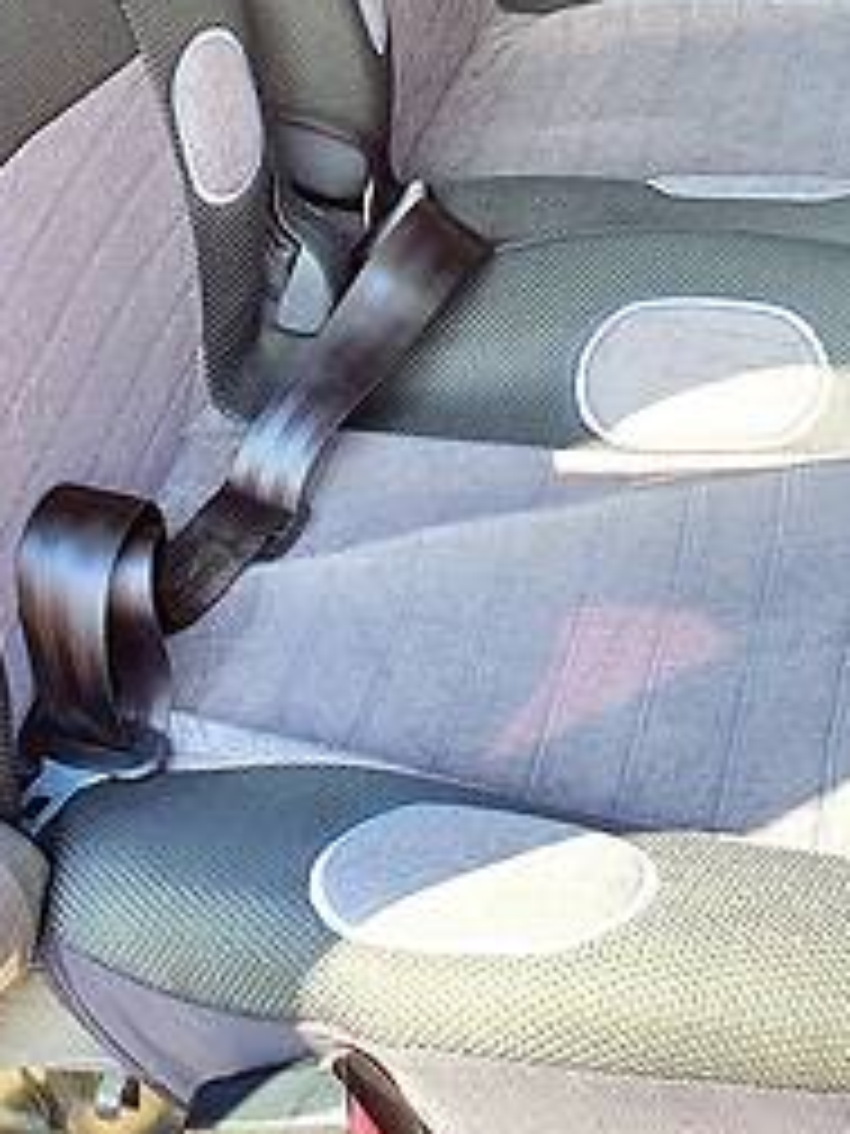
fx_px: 2030
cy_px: -36
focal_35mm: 62
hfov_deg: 23.6
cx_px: 319
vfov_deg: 28.9
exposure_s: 1/131
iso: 50
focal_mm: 4.3
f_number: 2.4
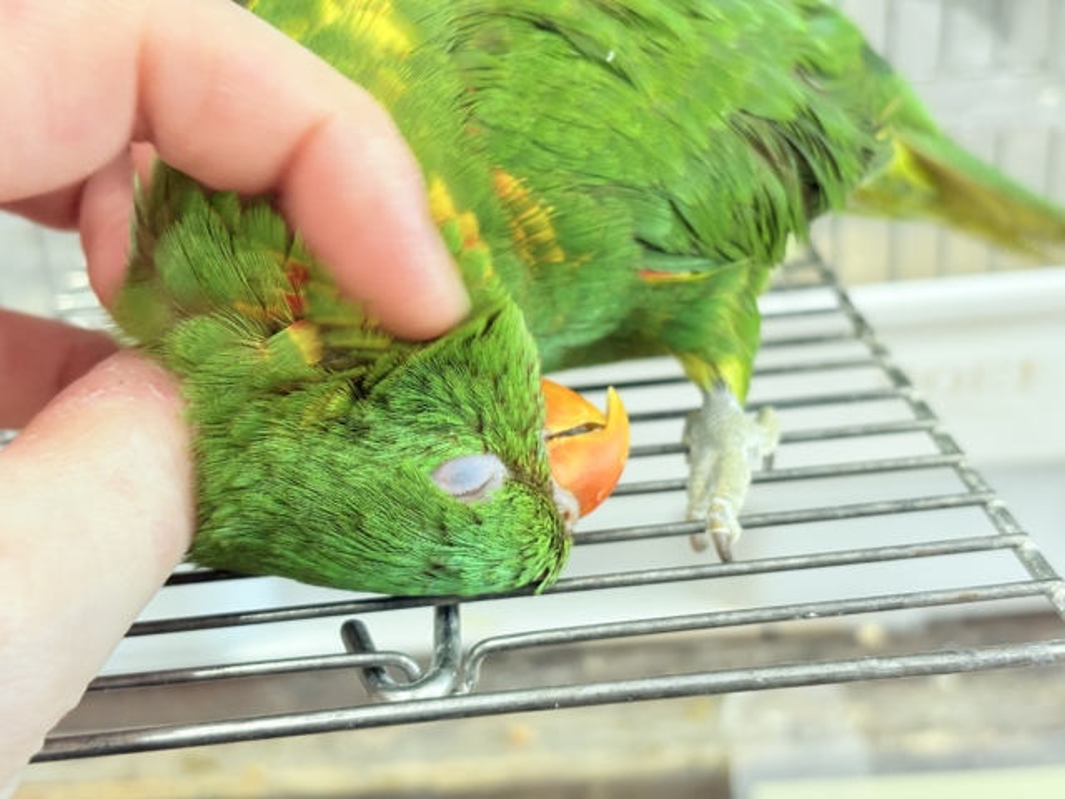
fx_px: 1600
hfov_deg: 36.8
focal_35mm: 52
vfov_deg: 28.0
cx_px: 532
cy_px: 400
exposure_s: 1/50
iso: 125
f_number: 1.6
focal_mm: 5.96
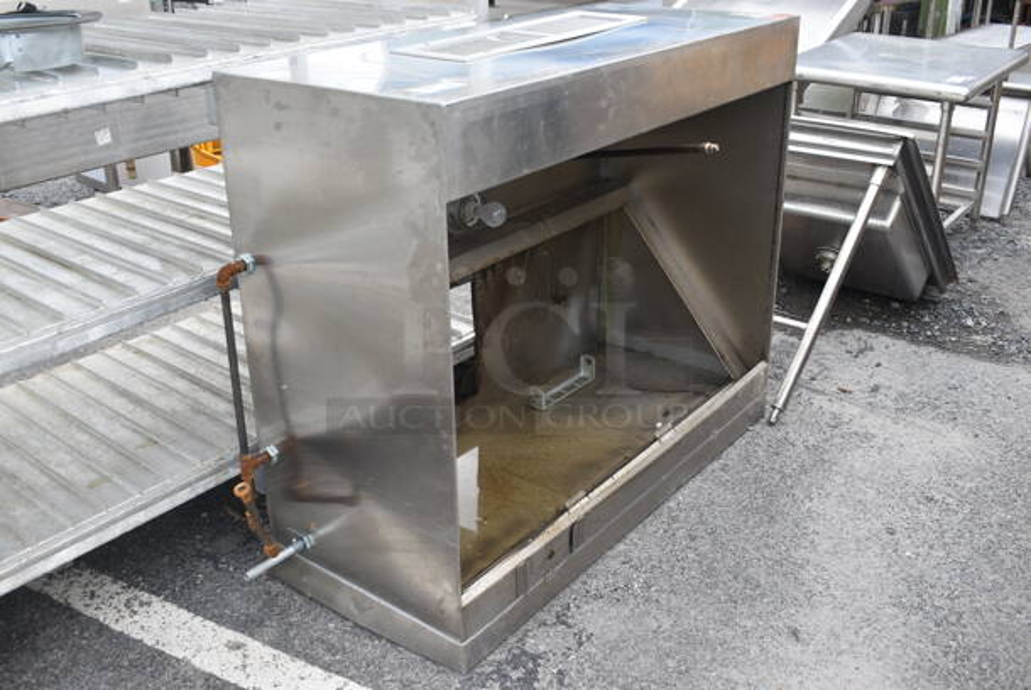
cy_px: 345
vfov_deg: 38.4
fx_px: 989
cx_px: 516
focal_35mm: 34
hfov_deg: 55.1
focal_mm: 23
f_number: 6.3
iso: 200
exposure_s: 1/200
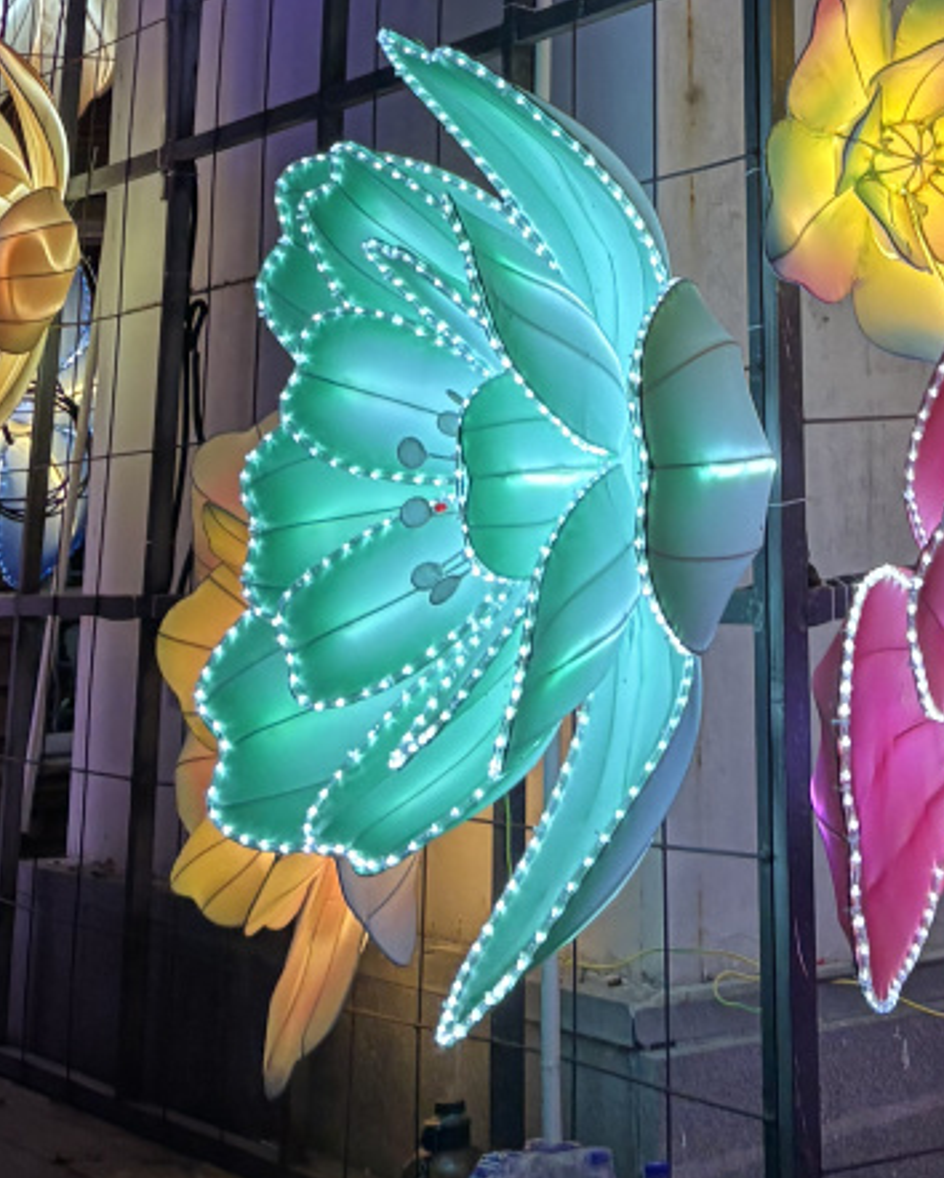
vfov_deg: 19.5
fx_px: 2862
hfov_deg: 18.1
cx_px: 1020
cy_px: -704
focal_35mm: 82
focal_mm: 5.96
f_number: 1.6
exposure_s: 1/100
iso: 100
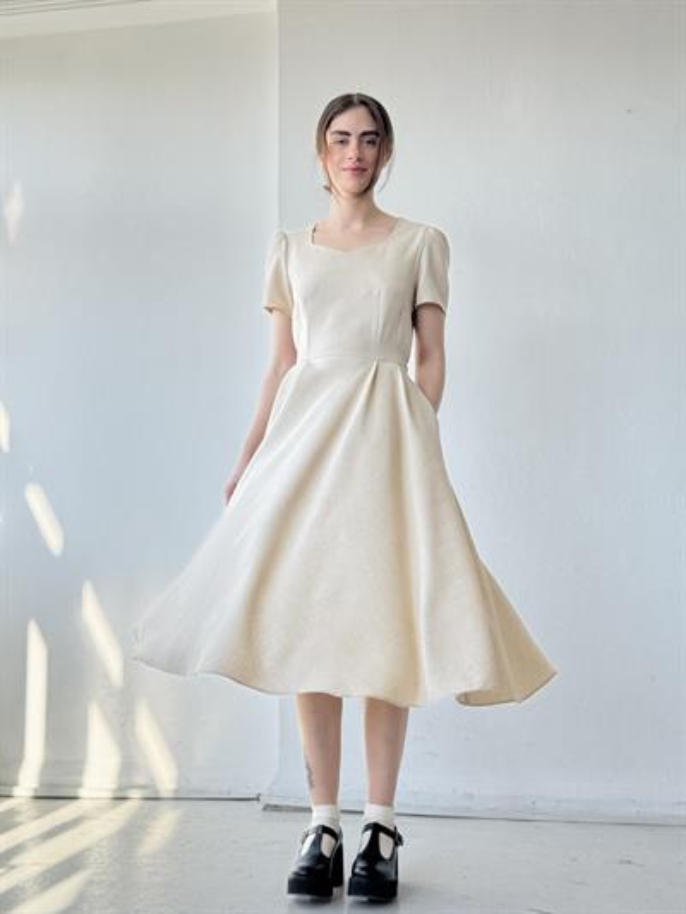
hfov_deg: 30.3
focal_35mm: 48
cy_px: 457
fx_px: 1268
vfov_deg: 39.6
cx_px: 343
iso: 64
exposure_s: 1/297
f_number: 1.78
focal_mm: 6.76
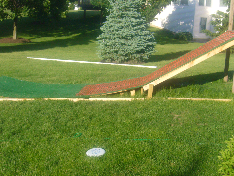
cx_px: 117
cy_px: 88
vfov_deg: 26.6
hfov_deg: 34.9
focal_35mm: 55
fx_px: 372
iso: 100
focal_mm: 9.1
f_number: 7
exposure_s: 1/200
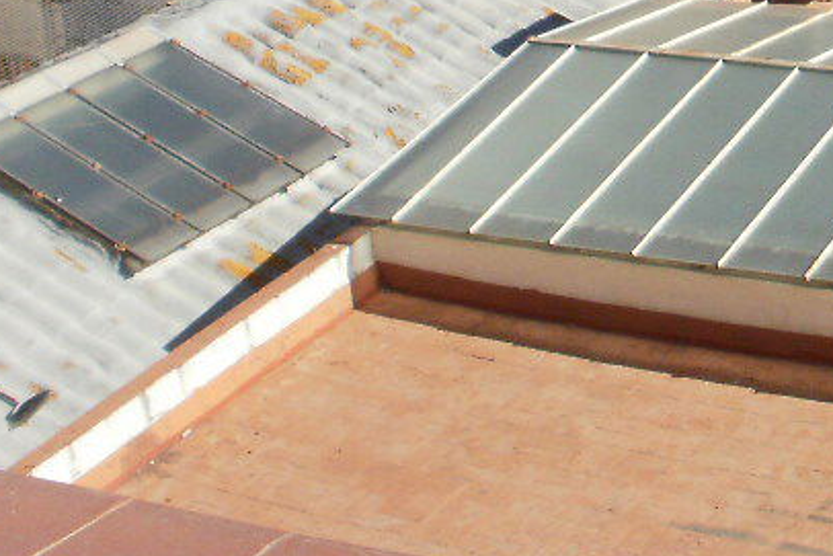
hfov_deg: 16.3
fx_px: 2731
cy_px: -373
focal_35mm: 118
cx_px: 1120
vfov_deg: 11.0
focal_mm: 6.3
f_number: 5.6
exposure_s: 1/500
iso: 100
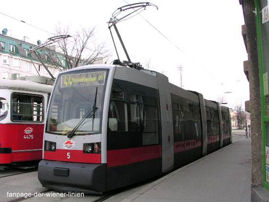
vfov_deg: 38.7
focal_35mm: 37
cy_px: 101
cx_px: 134
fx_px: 288
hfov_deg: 50.1
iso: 100
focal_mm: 5.6
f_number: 4.5
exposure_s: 1/138
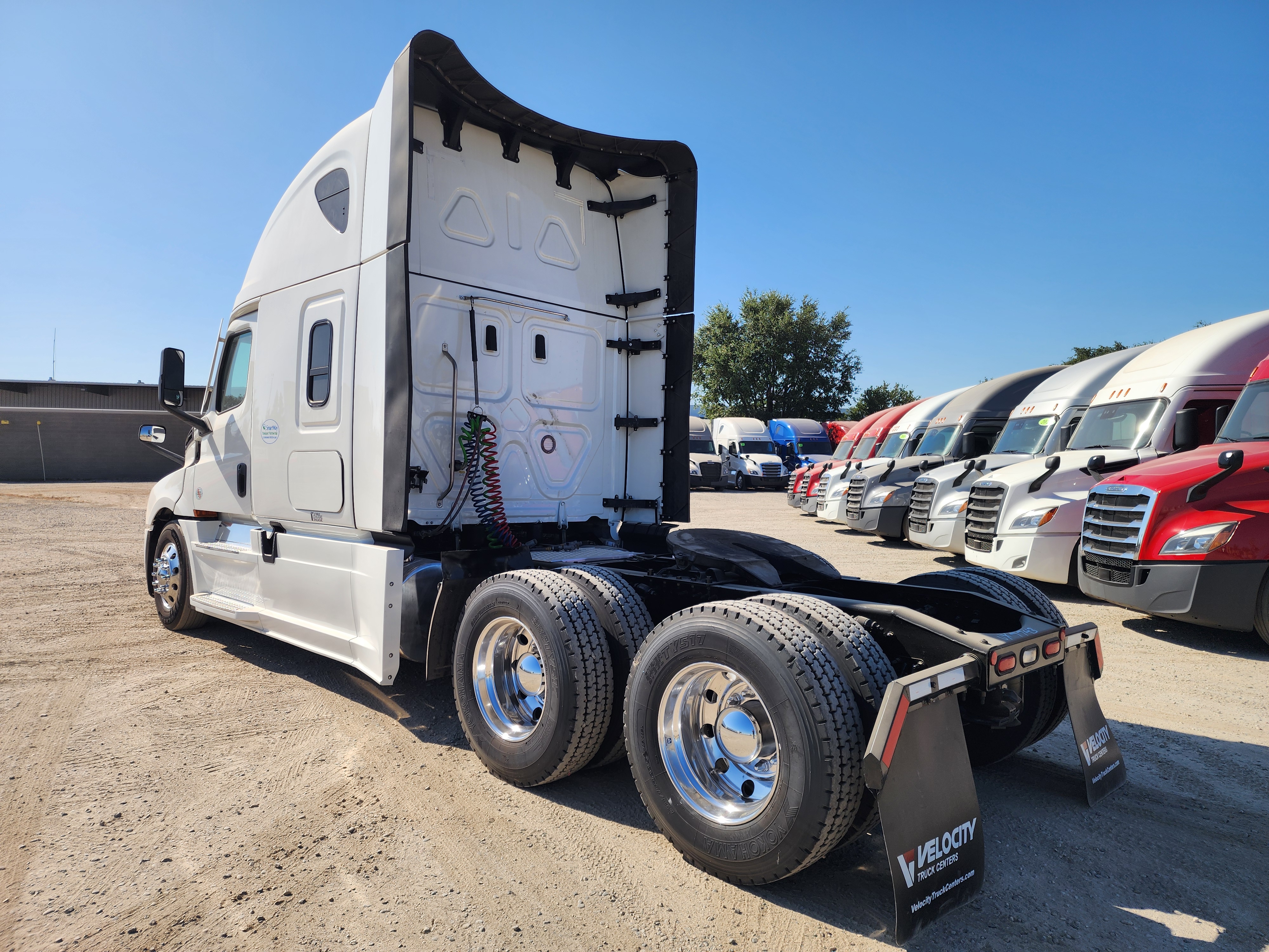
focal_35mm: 23
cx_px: 634
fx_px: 843
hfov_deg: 73.9
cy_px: 476
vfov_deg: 58.9
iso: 12
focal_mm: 6.4
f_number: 1.8
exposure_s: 1/1067
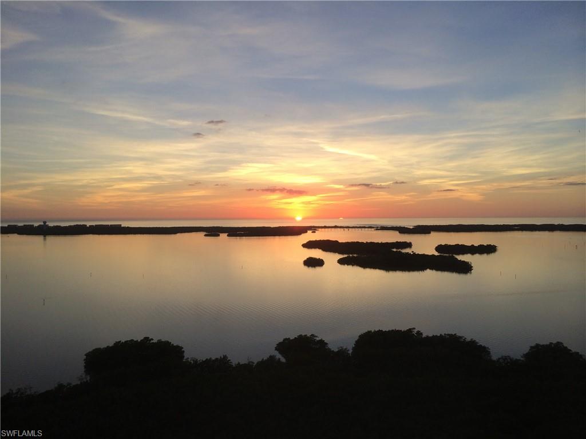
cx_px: 293
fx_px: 508
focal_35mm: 30
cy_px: 220
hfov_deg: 60.0
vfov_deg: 46.8
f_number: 2.2
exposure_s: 1/230
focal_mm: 4.12
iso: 32
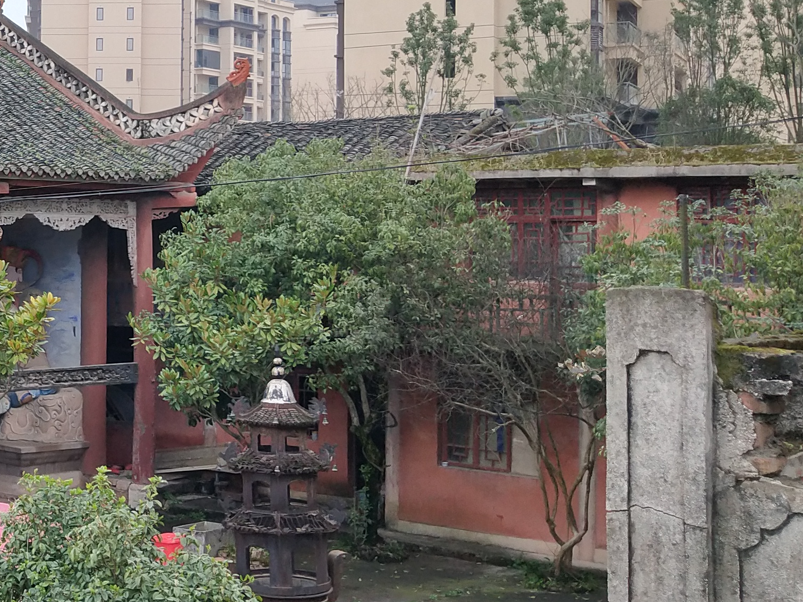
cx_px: -135
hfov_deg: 22.7
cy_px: 181
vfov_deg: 18.4
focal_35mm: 80
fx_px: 1856
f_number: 1.8
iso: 133
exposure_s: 1/480
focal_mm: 3.95
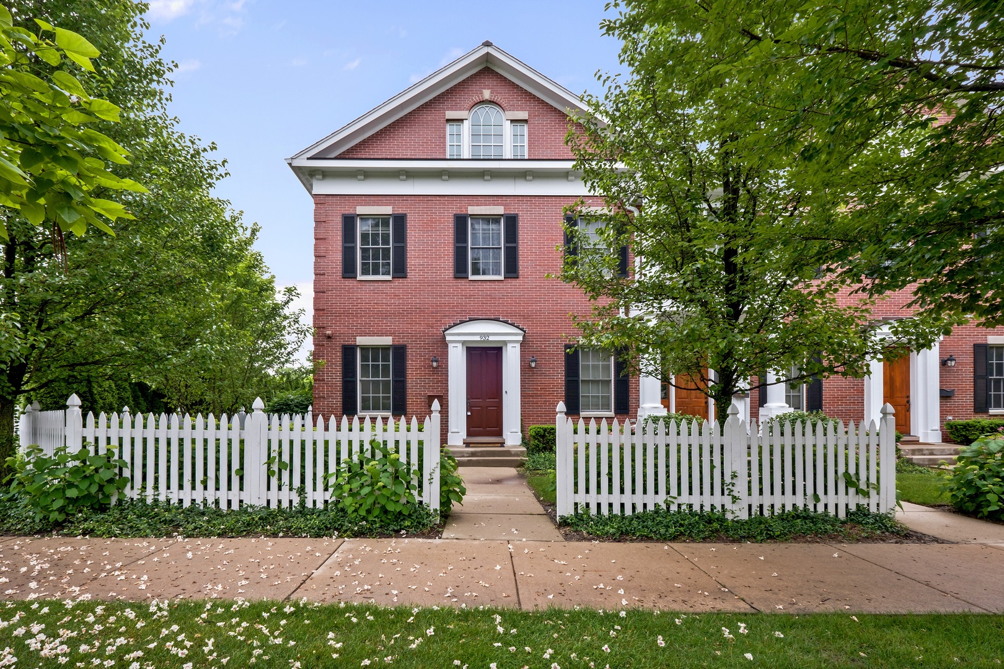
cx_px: 502
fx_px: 418
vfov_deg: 77.3
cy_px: 334
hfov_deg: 100.4
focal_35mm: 15
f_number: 8
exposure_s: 1/20
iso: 200
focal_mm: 10
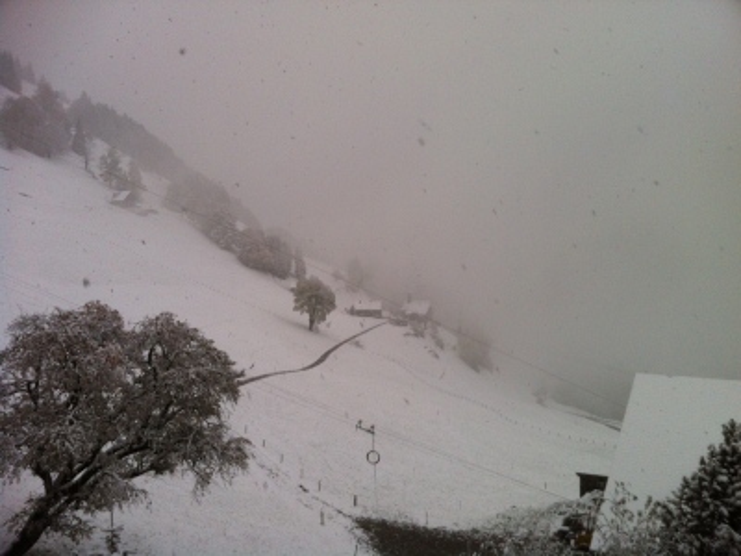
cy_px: 278
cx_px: 370
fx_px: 749
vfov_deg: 40.7
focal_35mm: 35
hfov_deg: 52.6
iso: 80
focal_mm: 3.85
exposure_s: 1/267
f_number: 2.8
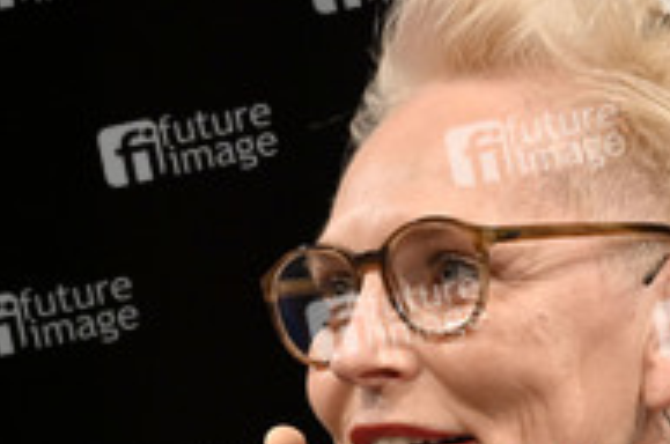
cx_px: 443
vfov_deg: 2.9
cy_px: 406
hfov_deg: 4.4
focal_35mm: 467
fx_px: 8677
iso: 1000
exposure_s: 1/400
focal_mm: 200
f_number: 2.8
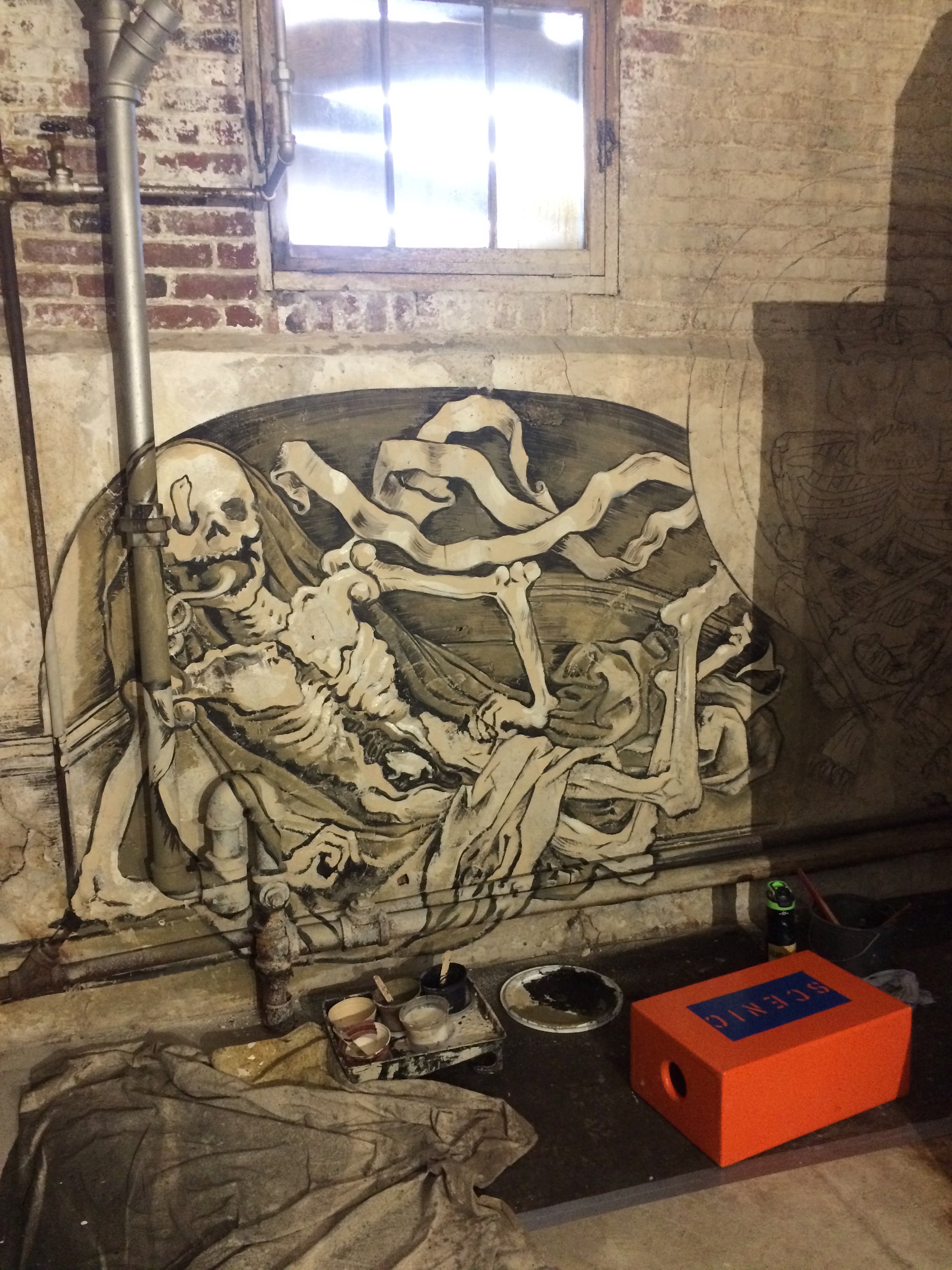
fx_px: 1063
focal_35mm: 29
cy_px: 635
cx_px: 476
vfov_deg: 61.7
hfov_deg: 48.2
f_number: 2.2
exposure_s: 1/24
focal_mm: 4.15
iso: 320
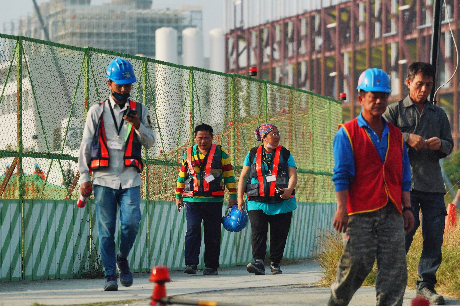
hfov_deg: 7.8
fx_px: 3386
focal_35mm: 265
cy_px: 153
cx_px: 230
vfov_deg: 5.2
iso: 500
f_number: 5
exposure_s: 1/800
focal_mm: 177
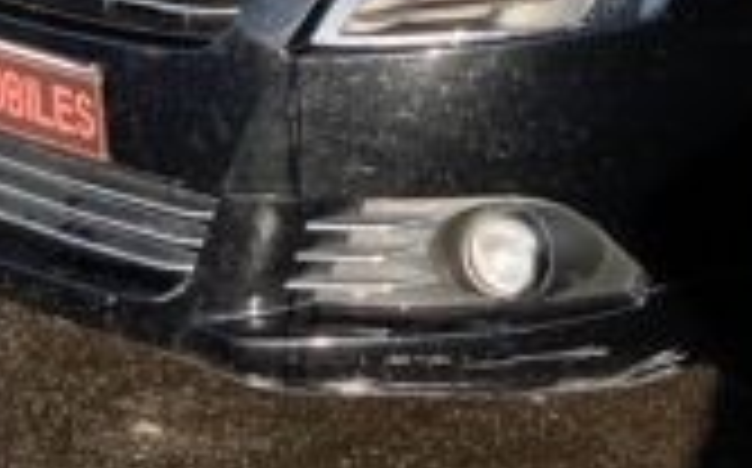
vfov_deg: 9.7
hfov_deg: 16.3
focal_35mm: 127
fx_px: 2600
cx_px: 666
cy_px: -436
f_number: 1.8
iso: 100
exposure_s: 1/311
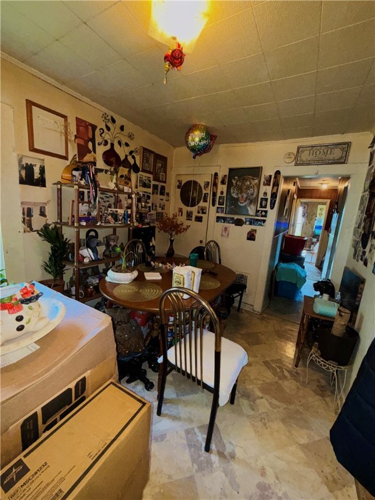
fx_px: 202
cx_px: 188
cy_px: 250
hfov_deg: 85.7
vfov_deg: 102.1
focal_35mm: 14
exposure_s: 1/40
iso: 250
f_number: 2.2
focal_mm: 2.22
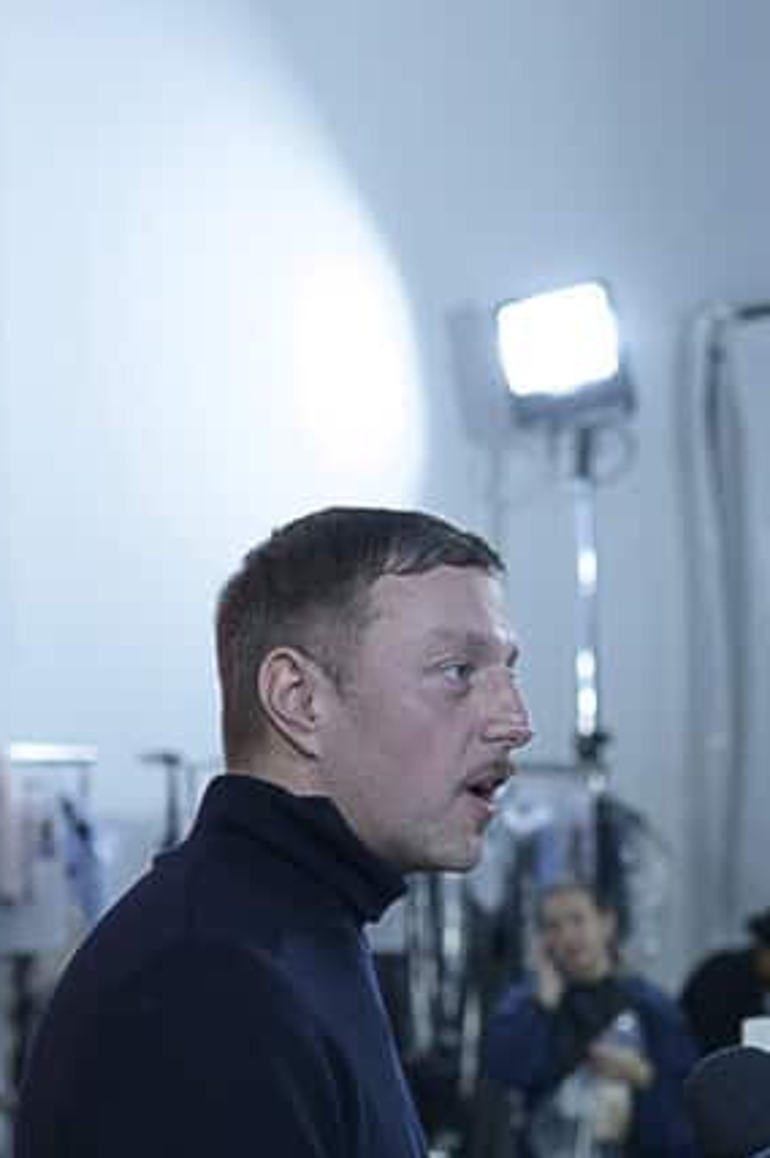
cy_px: 1166
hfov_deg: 16.0
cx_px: 717
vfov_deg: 23.2
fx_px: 2699
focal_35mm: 84
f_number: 2.8
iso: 250
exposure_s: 1/320
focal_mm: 35
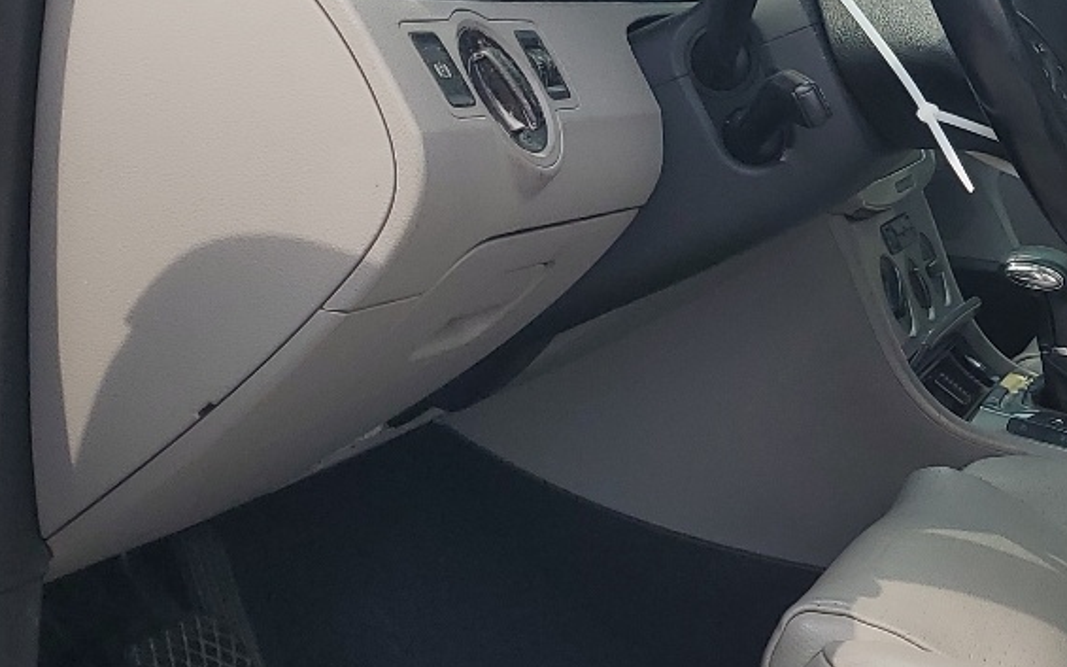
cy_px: 266
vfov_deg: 16.7
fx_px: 2268
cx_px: 1175
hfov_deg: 24.7
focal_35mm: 78
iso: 50
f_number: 1.5
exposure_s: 1/1667
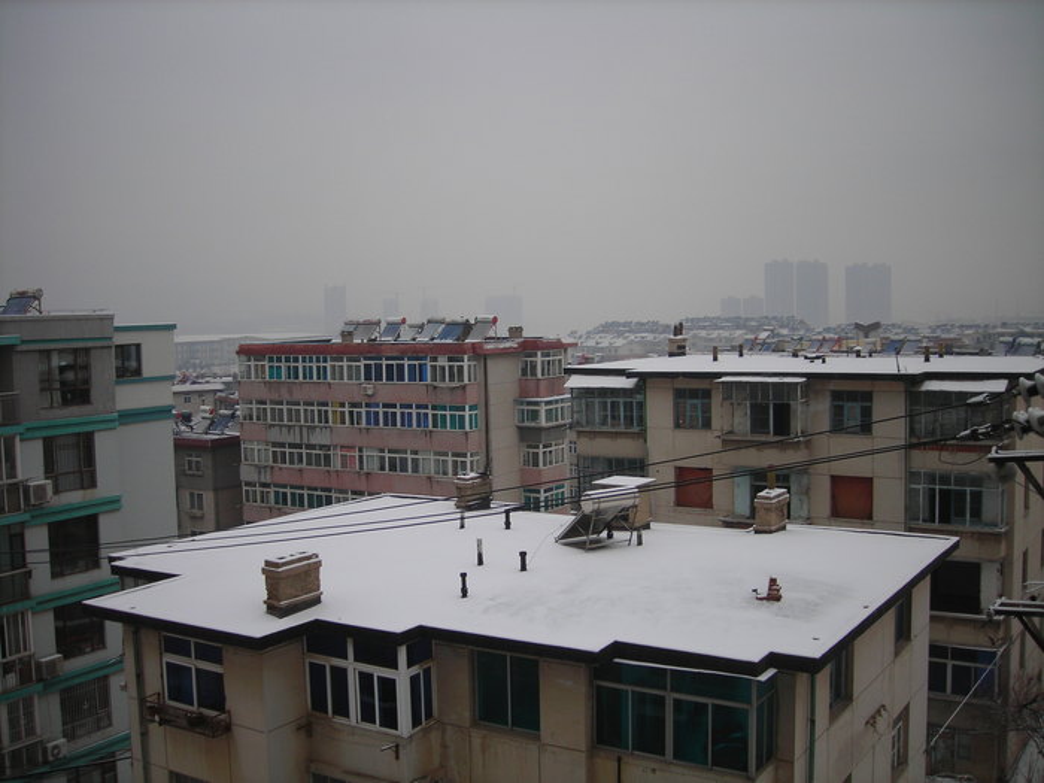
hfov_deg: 49.0
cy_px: 392
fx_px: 1146
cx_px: 522
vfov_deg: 37.7
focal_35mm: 38
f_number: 3.2
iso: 50
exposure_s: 1/56.7
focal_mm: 6.3
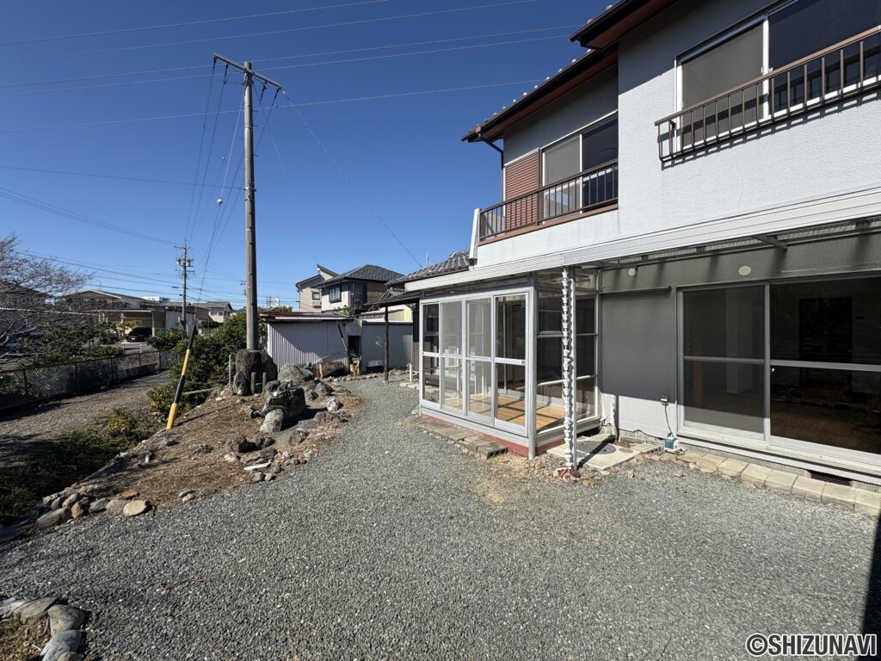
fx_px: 356
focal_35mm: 14
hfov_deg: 102.1
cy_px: 330
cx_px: 440
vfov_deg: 85.7
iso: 40
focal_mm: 2.22
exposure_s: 1/2273
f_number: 2.2
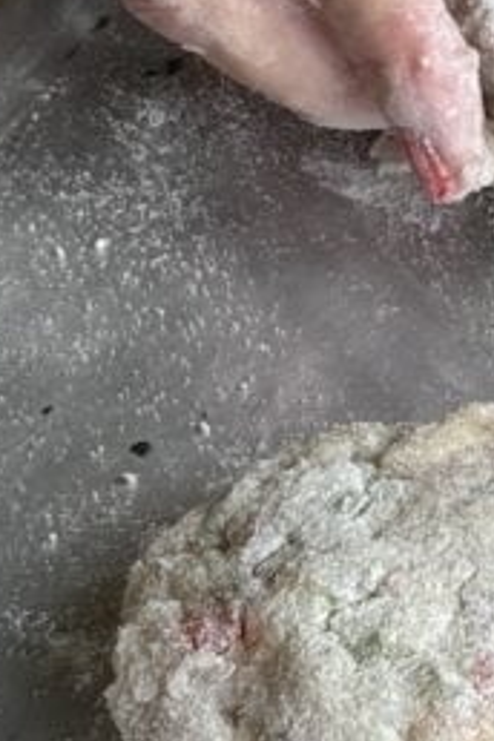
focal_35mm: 186
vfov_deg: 11.0
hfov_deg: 7.1
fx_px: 3828
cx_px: 991
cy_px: 55
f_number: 1.78
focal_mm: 6.76
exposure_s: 1/477
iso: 64
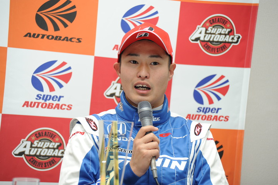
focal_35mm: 150
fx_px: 1158
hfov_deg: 13.7
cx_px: 139
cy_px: 92
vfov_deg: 9.1
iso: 800
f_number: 5.6
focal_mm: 150
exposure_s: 1/250
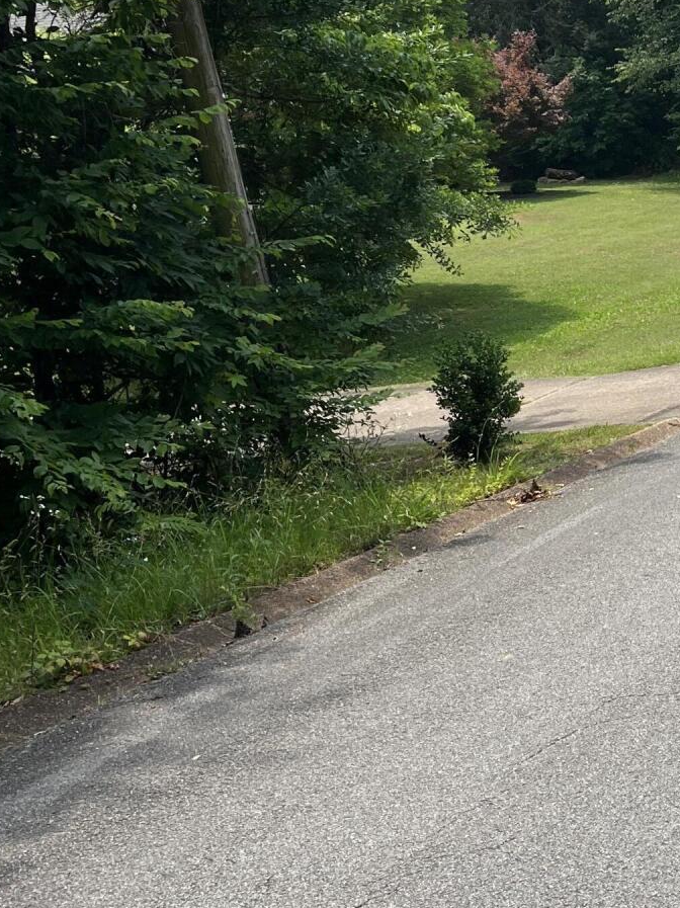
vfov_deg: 32.8
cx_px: 699
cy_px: 255
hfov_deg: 24.0
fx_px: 1520
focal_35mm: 58
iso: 50
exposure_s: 1/3077
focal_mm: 5.7
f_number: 1.5
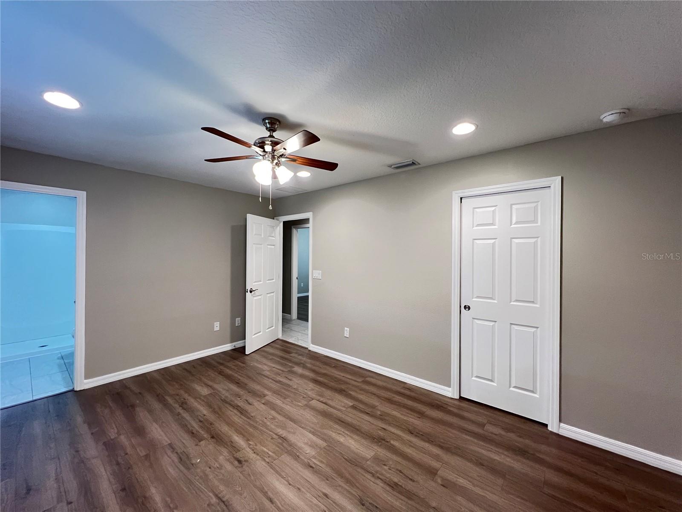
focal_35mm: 13
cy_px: 256
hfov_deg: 106.2
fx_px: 256
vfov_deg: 89.9
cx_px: 341
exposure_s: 1/60
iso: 500
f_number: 1.8
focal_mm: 1.57
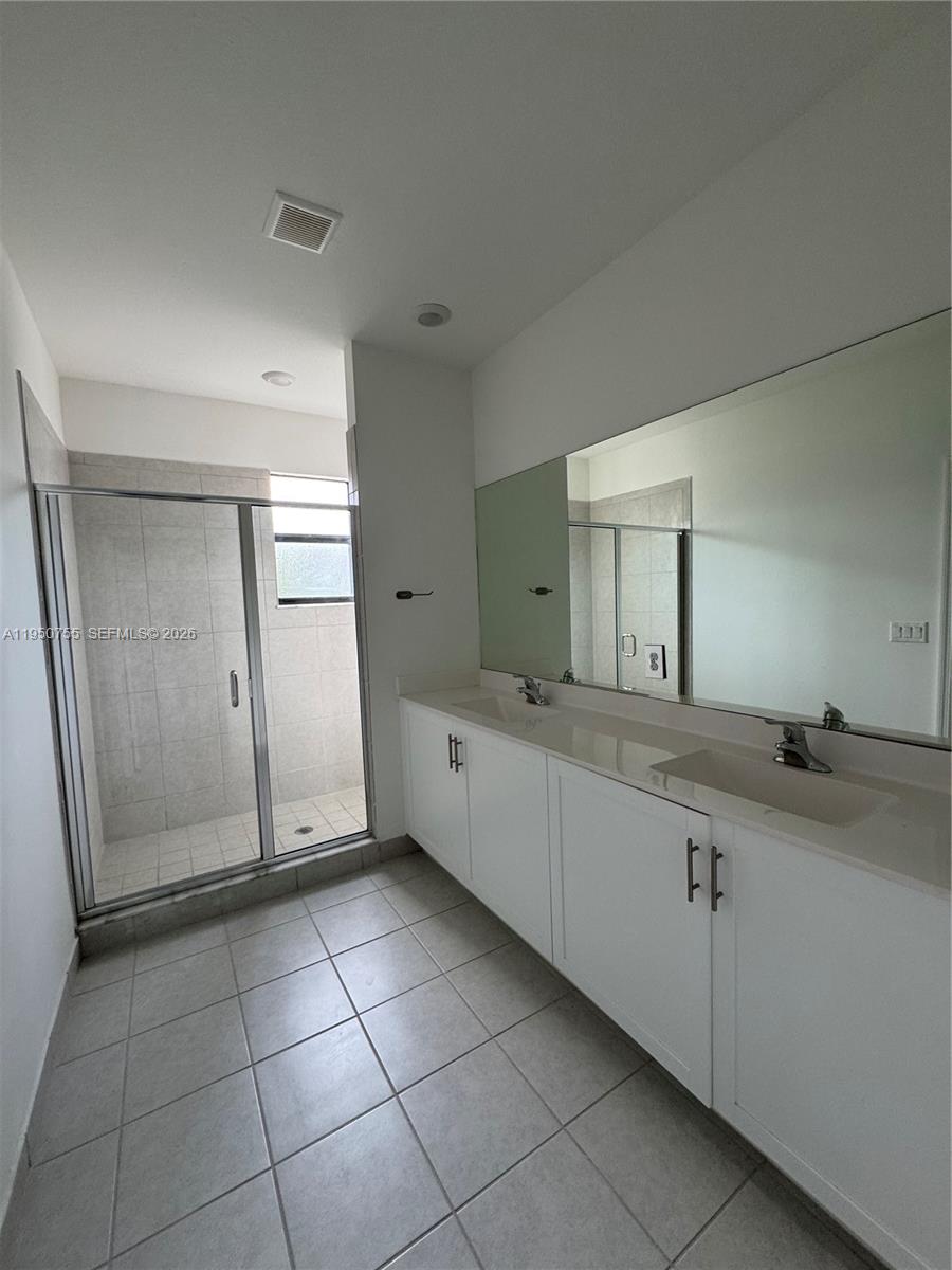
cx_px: 476
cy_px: 635
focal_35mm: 14
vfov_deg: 102.1
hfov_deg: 85.7
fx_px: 513
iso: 160
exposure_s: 1/99
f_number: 2.2
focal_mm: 2.22
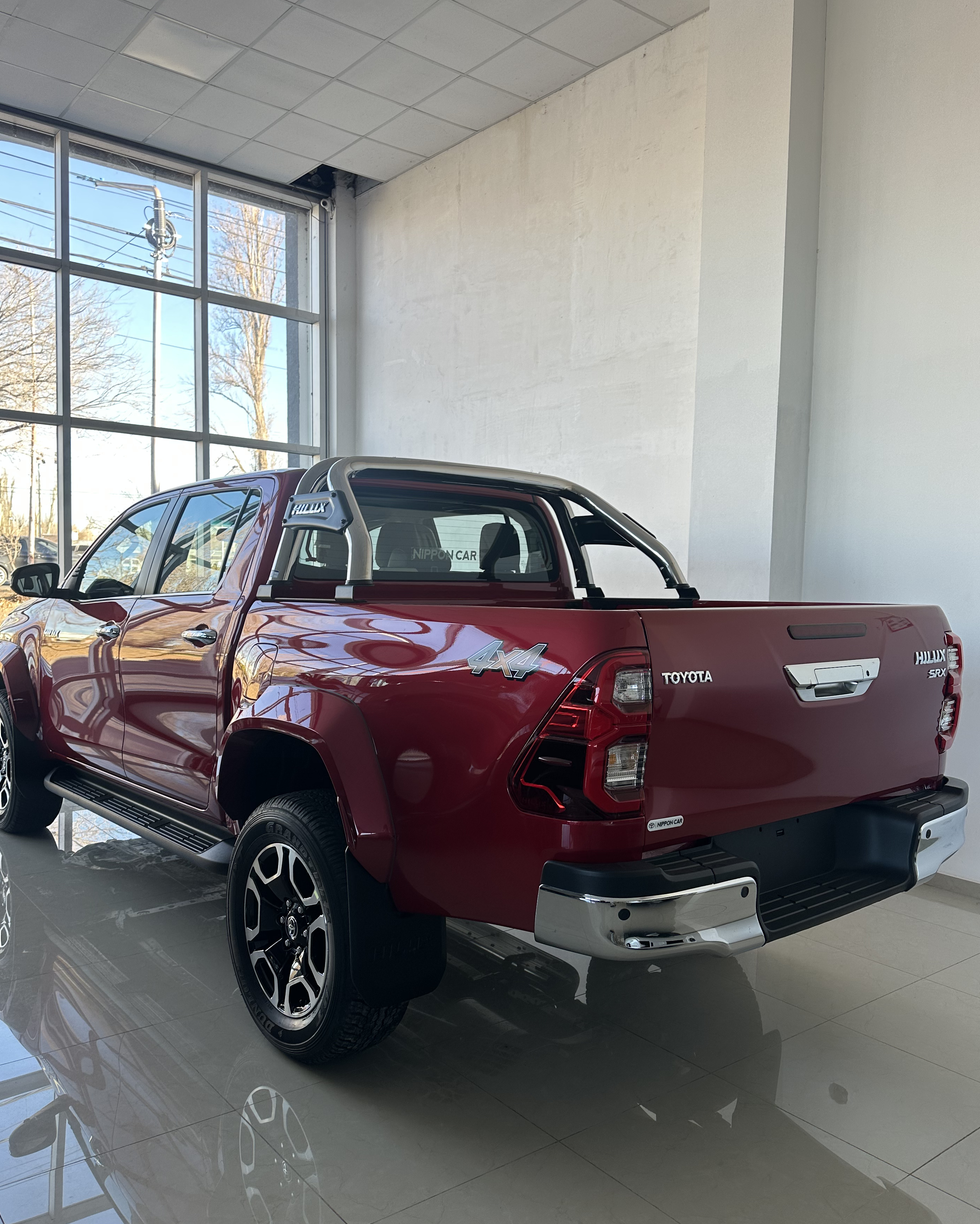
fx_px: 979
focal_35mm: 27
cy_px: 634
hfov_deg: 53.2
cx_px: 466
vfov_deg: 64.0
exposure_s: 1/191
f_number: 1.78
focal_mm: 6.86
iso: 64
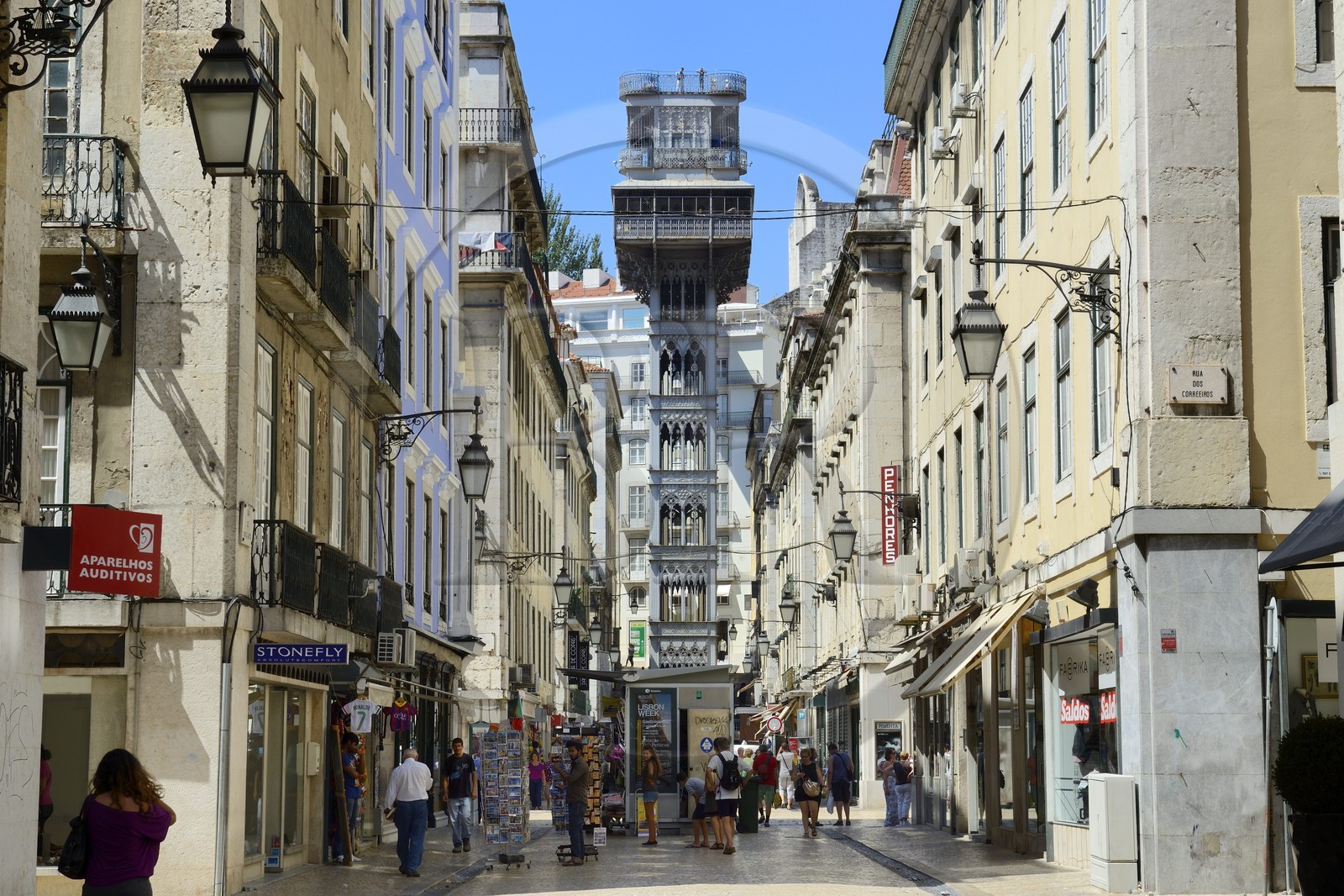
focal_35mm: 62
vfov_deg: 21.9
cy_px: 448
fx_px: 2314
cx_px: 672
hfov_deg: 32.4
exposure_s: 1/125
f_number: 16
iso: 200
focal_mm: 62
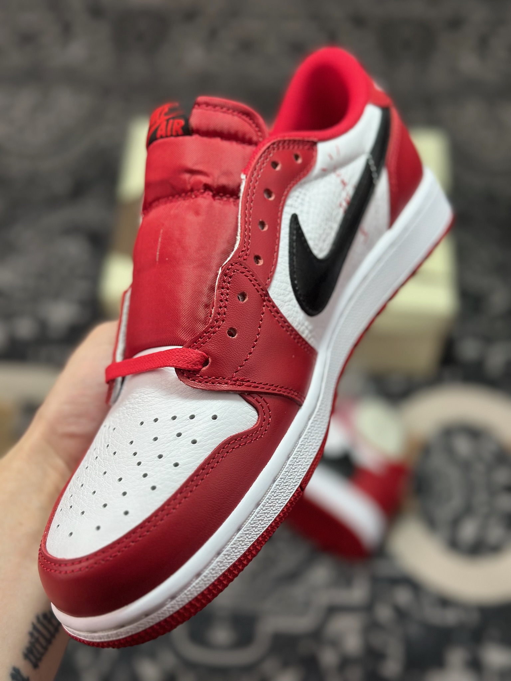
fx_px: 945
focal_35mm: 48
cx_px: 256
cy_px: 340
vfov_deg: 39.7
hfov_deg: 30.3
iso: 80
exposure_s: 1/935
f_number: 1.78
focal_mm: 6.86
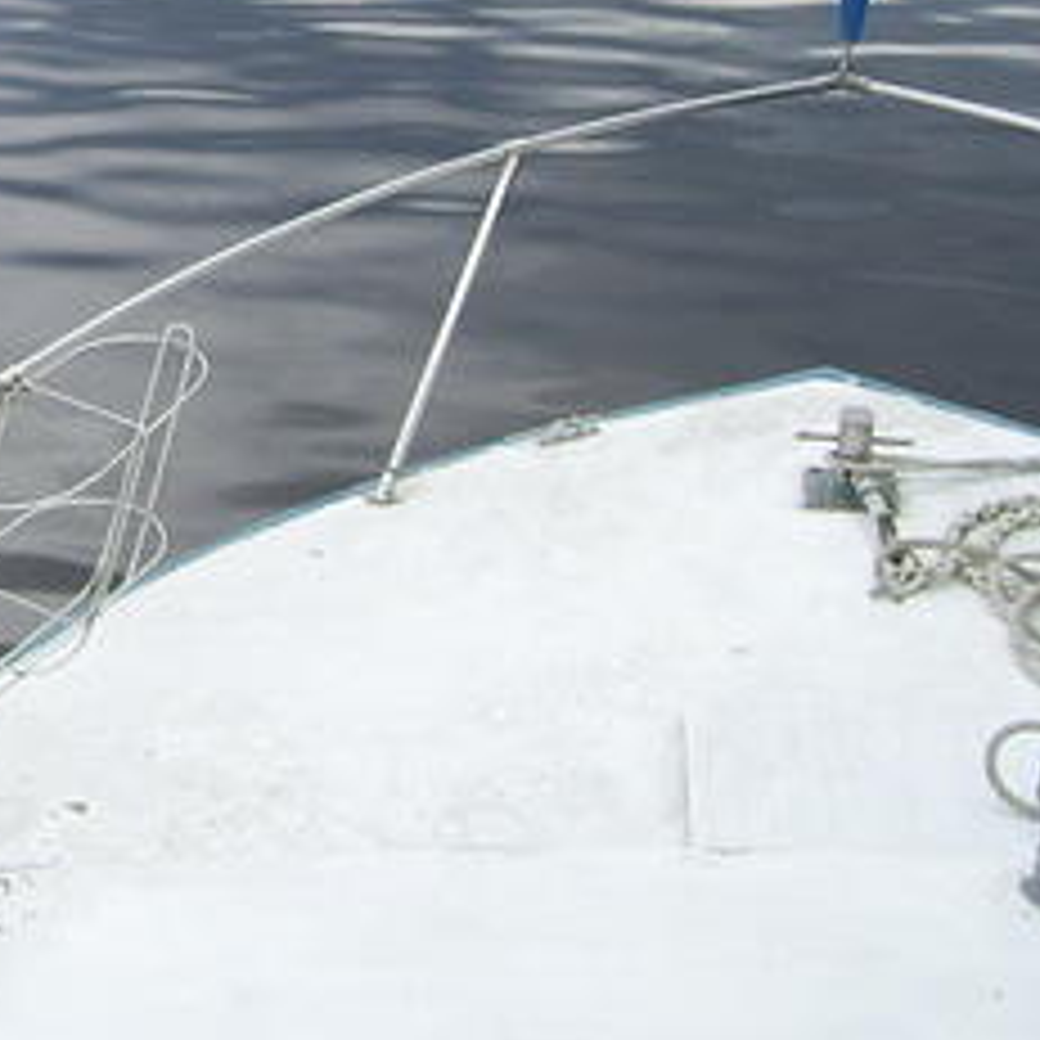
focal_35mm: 88
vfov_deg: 19.3
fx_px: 2991
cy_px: 77
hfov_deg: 18.4
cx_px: -288
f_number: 4.8
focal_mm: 6
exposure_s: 1/320
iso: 80
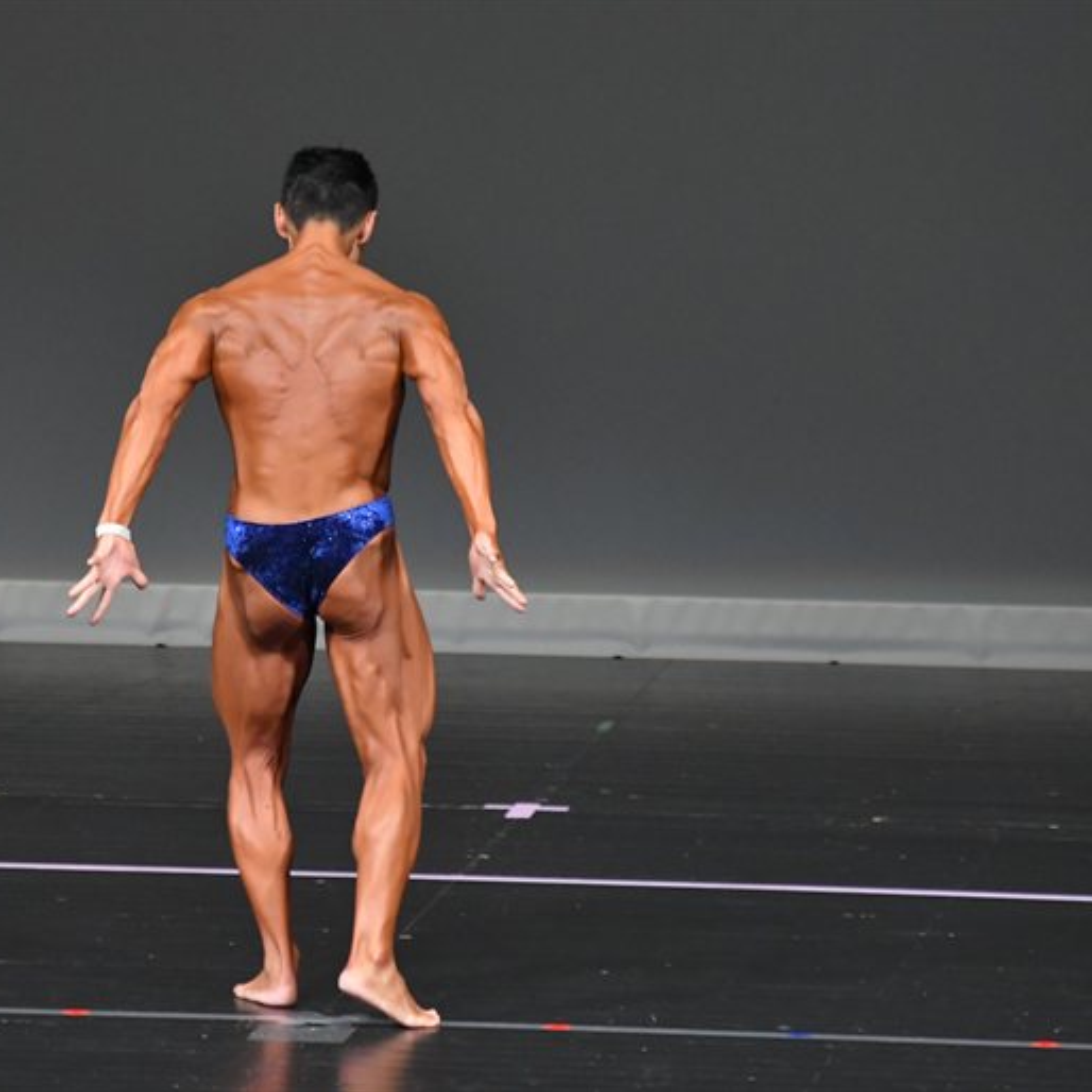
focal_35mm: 442
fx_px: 15775
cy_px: 546
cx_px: 356
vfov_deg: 4.0
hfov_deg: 4.0
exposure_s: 1/400
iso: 4000
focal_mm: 230
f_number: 5.6
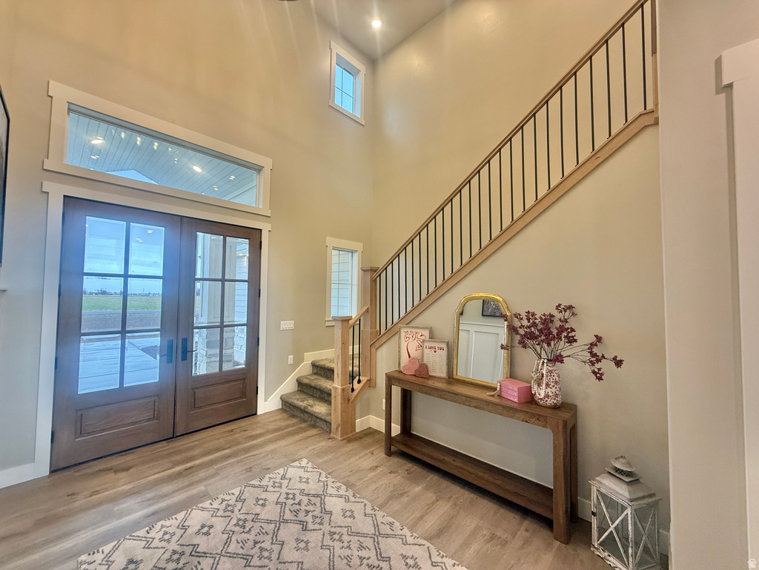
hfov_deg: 102.1
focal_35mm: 14
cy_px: 285
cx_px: 380
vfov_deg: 85.7
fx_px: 307
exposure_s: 1/120
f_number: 2.2
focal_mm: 2.22
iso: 200
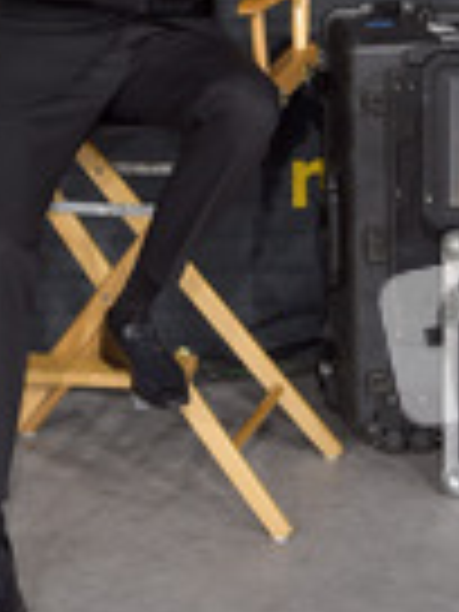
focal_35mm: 147
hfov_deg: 10.1
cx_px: 205
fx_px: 2599
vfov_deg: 13.3
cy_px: 94
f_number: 6.3
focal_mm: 52
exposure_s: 1/250
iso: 320
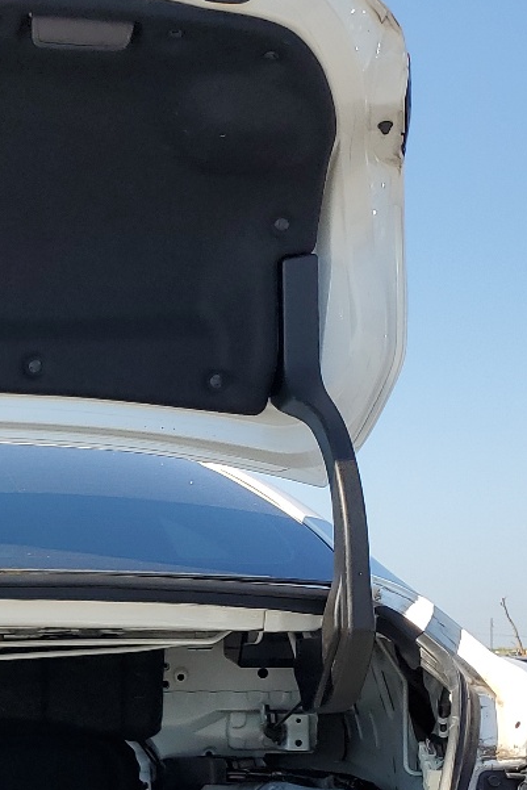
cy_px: 691
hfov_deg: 17.7
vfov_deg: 27.2
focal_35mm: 72
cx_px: -160
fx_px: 1580
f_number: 1.5
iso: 50
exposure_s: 1/2000
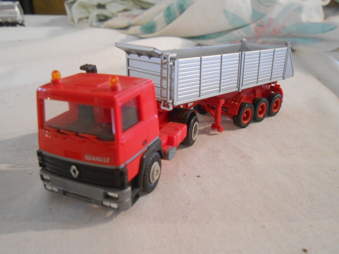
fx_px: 294
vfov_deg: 46.8
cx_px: 170
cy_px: 127
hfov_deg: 60.0
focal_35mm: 30
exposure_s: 1/5
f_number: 3.8
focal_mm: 5.3
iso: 400
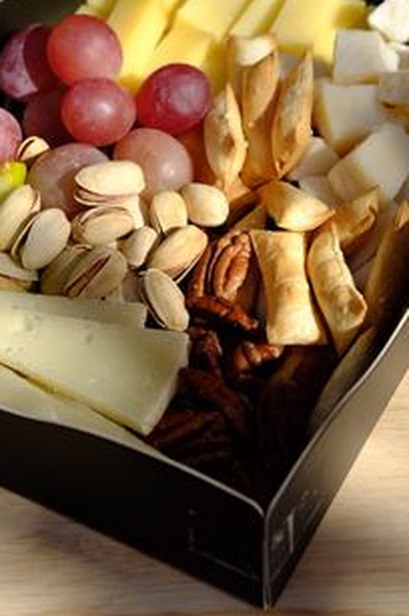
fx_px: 1418
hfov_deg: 16.4
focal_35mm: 83
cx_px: 202
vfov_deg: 24.2
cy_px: 136
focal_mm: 35
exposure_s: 1/420
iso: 200
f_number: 5.6
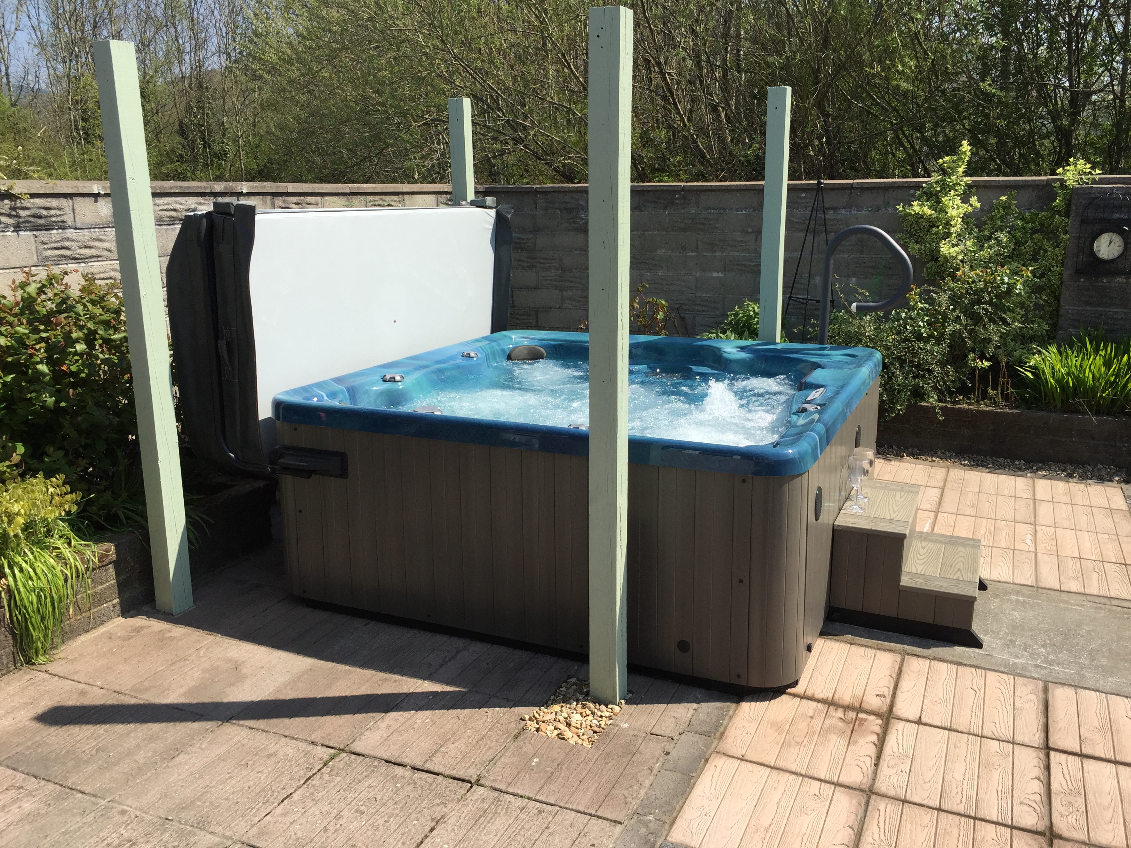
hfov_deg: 61.7
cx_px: 566
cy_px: 424
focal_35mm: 29
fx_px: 948
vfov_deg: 48.2
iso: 32
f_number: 2.2
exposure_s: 1/1883
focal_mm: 4.15
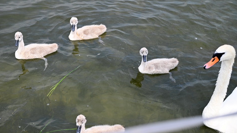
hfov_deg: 28.6
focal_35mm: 74
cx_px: 118
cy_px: 72
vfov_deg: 16.3
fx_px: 465
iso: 160
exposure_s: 1/500
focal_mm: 70
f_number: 5.6
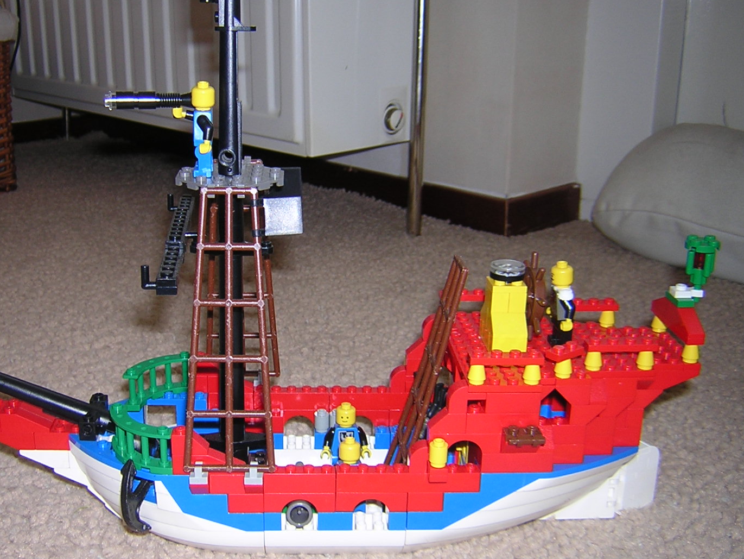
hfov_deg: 44.7
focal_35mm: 42
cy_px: 304
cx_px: 317
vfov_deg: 34.3
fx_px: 903
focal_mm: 4.7
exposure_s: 1/60.1
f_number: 2.6
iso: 100
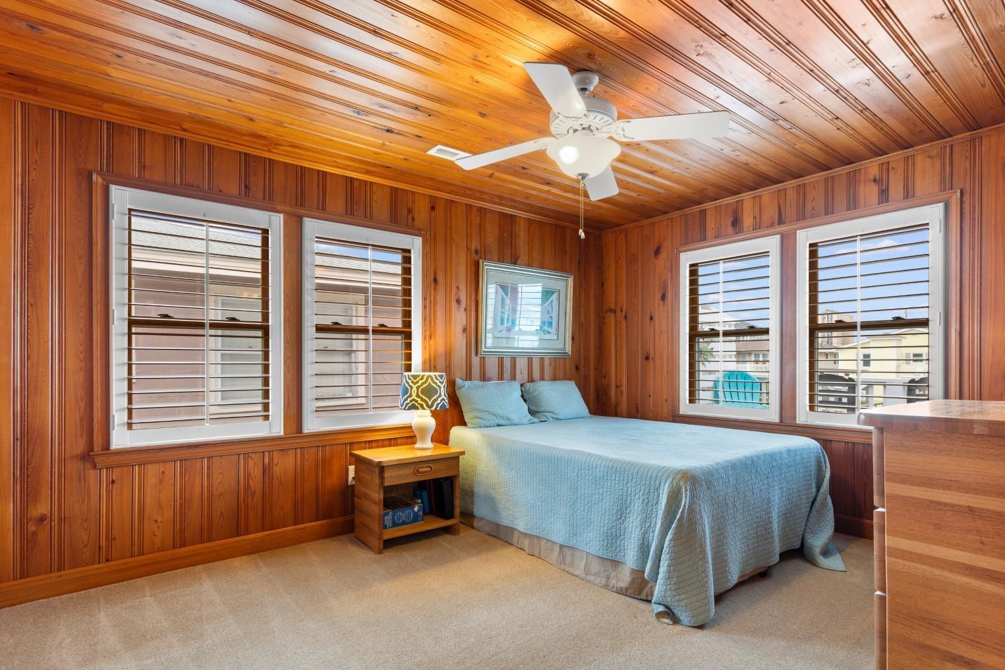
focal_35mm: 17
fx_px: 474
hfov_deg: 93.2
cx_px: 529
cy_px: 353
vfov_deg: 70.4
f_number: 4.8
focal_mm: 11
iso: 100
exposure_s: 1/3
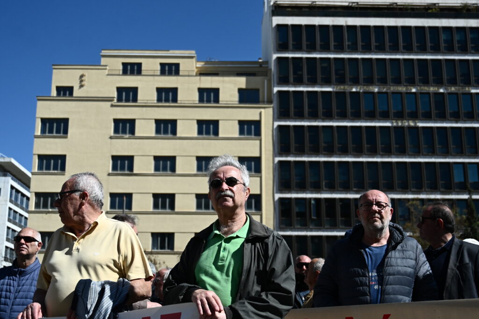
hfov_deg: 39.6
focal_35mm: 50
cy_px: 160
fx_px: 665
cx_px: 240
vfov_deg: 27.0
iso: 250
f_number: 4
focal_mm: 33.5
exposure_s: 1/5000
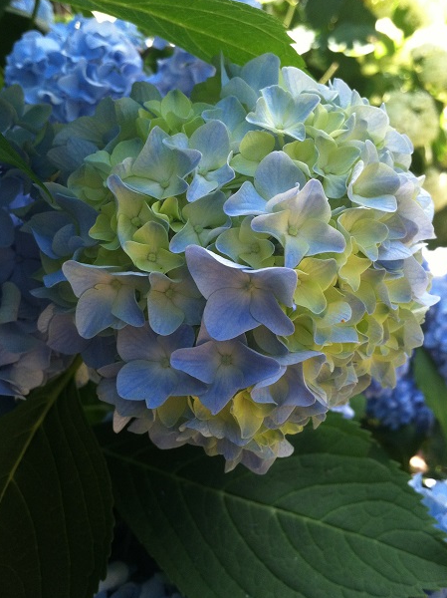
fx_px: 672
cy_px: 288
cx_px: 243
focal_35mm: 39
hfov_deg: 36.7
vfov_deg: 47.9
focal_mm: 3.85
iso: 100
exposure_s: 1/120
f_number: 2.8
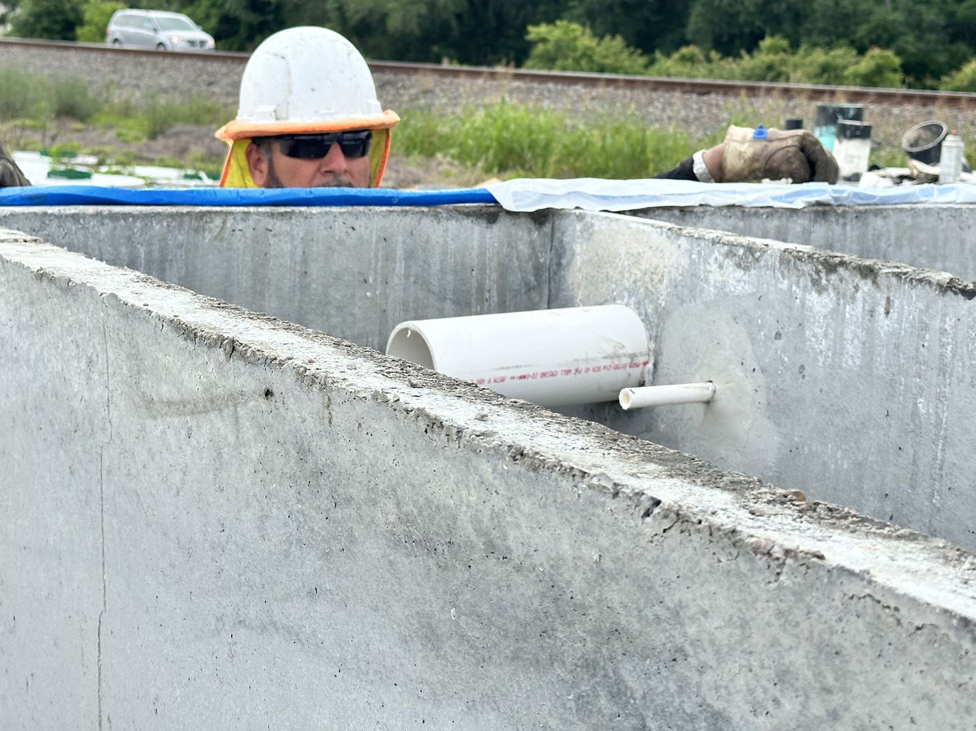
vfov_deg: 23.2
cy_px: 263
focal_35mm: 63
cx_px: 419
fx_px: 1776
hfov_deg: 30.7
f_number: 1.78
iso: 64
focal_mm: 6.86
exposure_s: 1/2732
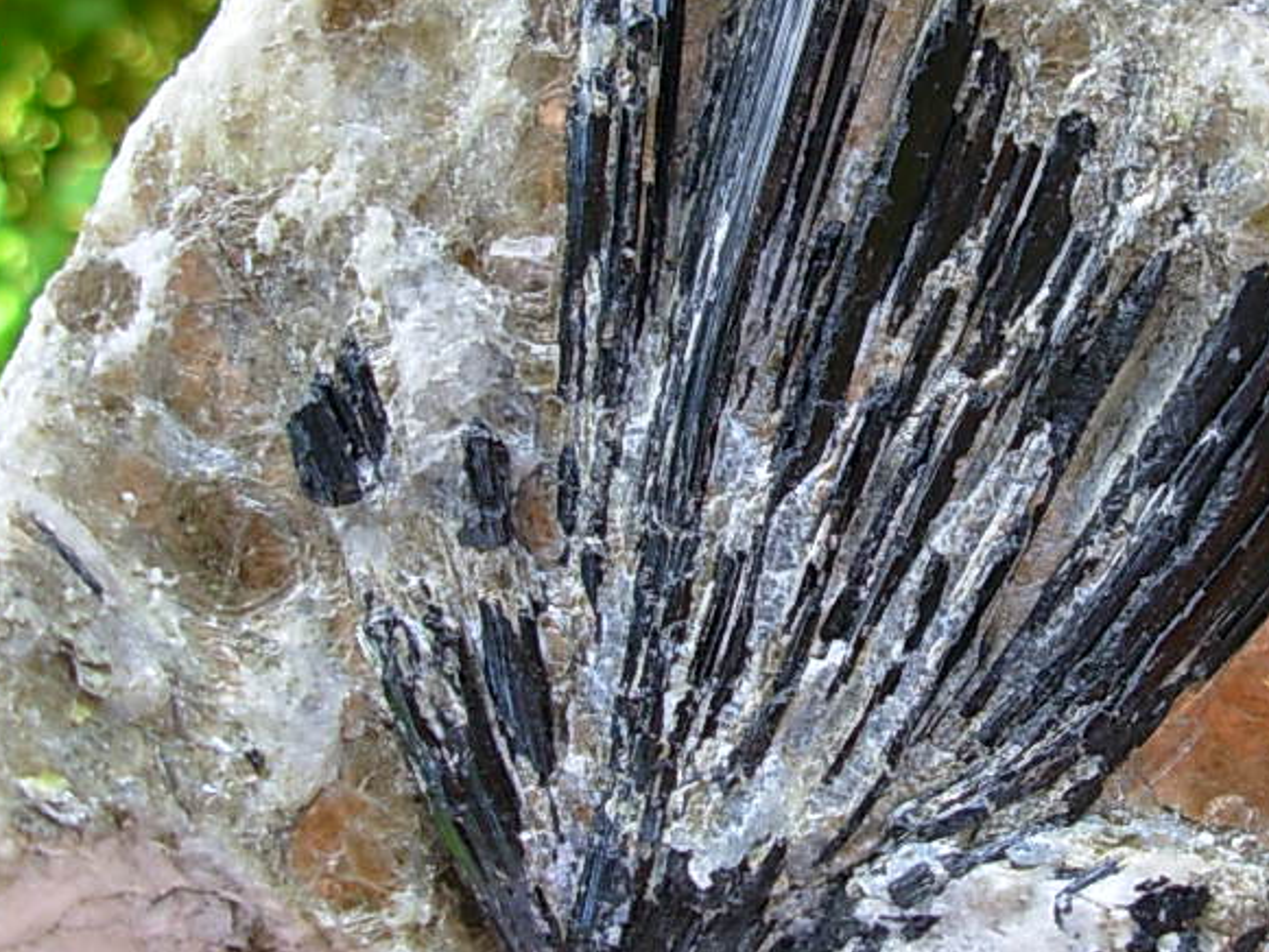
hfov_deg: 28.5
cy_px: 395
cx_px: 950
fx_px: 2457
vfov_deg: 21.9
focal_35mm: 67
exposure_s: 1/65.9
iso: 50
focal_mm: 6.3
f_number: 2.9
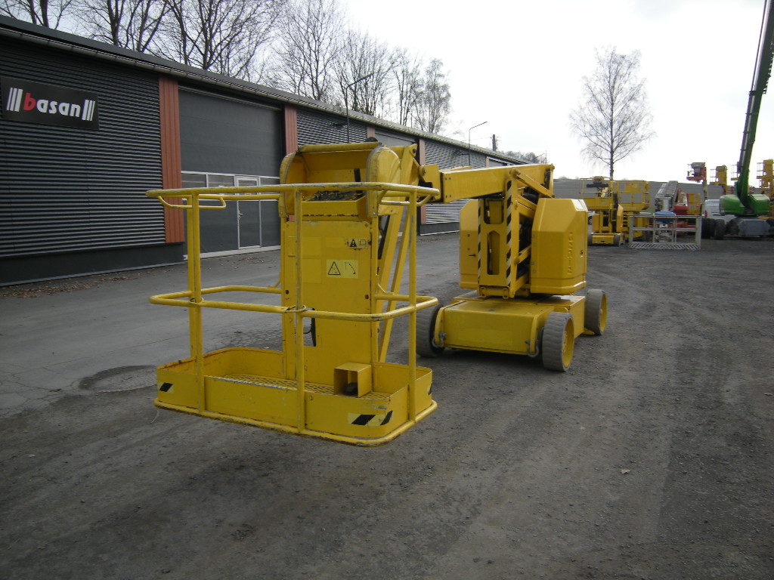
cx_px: 387
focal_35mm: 28
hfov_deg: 63.4
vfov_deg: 49.7
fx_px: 626
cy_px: 290
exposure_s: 1/158
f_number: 5.6
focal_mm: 4.7
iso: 64
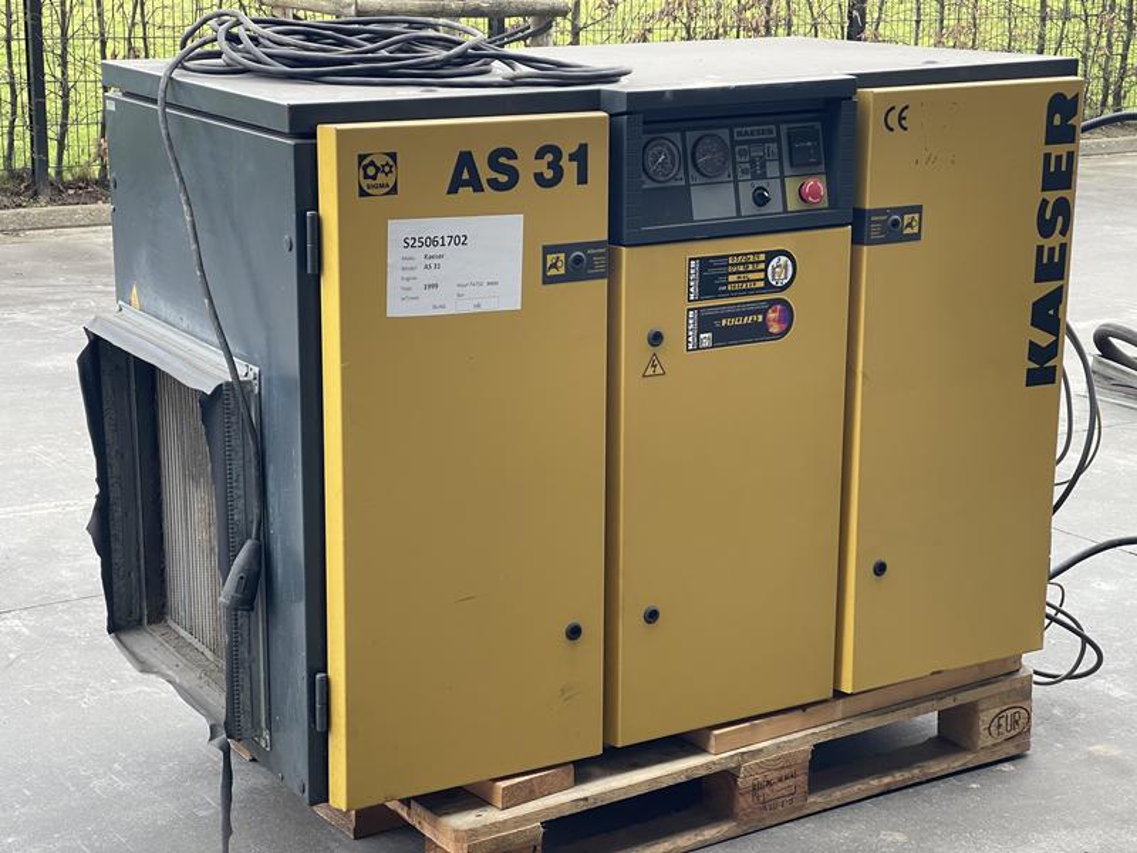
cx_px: 568
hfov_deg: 30.3
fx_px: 2102
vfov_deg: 22.9
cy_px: 426
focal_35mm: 64
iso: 125
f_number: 2.2
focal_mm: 7.5
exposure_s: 1/99
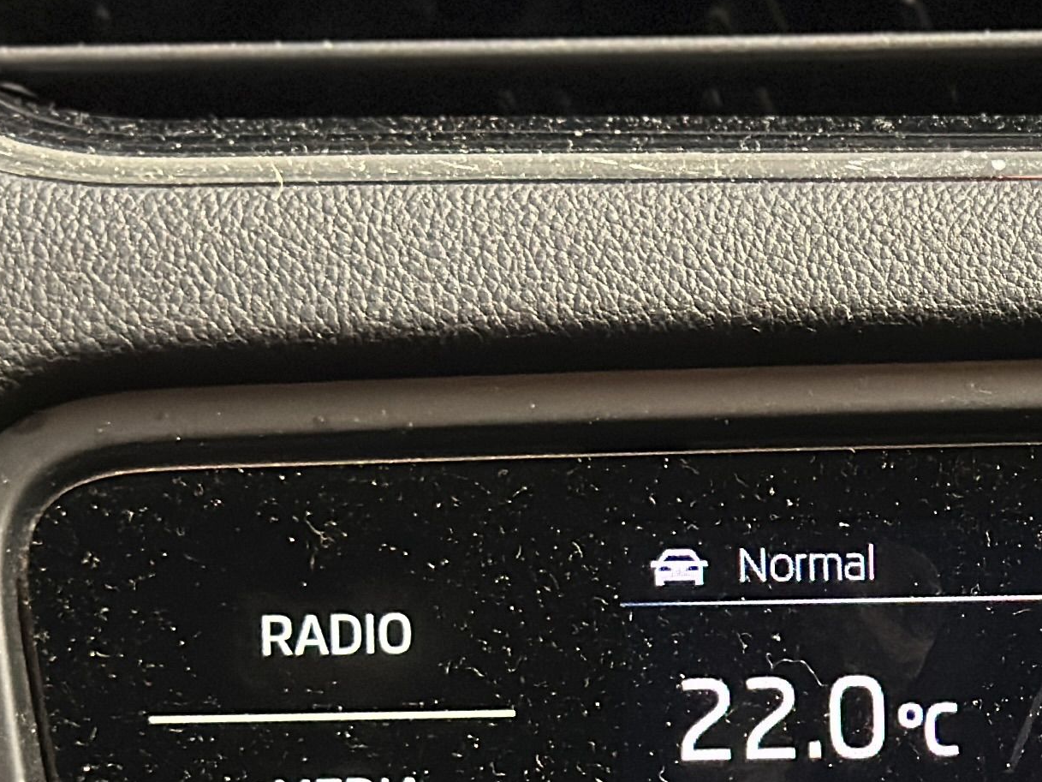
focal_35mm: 159
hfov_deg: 11.9
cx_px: 1553
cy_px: 934
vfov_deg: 9.2
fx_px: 4787
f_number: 1.78
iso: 640
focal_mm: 6.86
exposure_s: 1/25
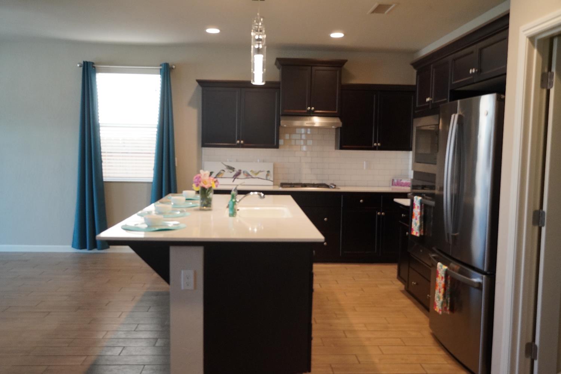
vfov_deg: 40.0
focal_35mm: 33
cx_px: 280
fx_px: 514
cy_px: 187
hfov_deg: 57.2
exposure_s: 1/160
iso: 1600
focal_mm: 22
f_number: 4
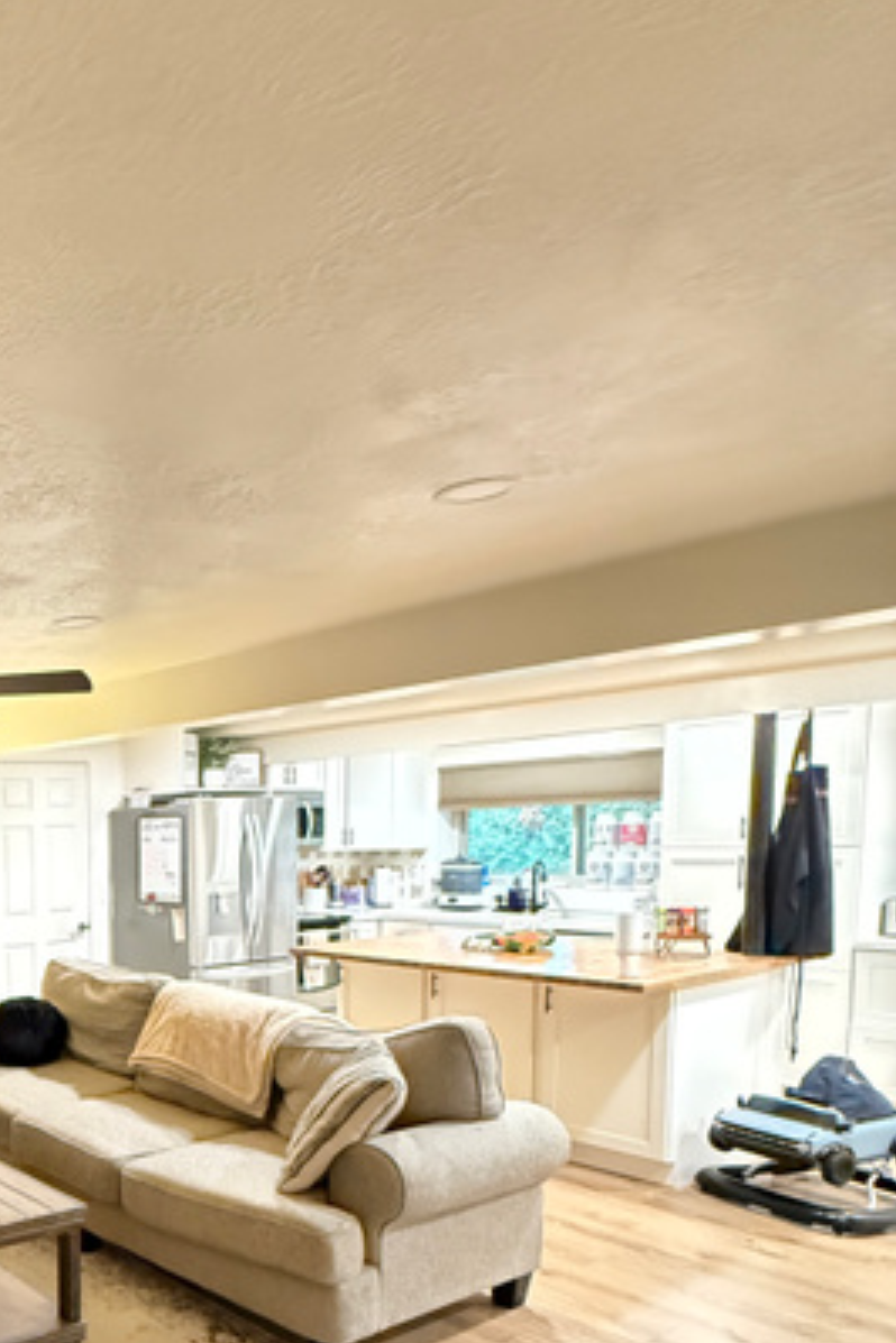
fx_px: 1045
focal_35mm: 28
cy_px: 953
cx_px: -71
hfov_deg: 38.9
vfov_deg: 62.9
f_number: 2.2
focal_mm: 2.22
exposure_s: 1/30
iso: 2500
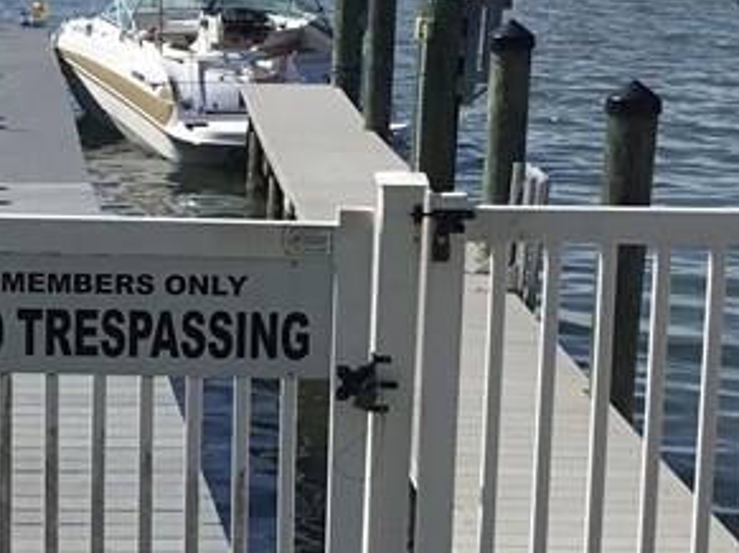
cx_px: 61
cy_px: 233
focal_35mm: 109
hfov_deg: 17.8
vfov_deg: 13.6
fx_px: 2326
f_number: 2.4
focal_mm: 3.3
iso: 25
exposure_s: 1/2469
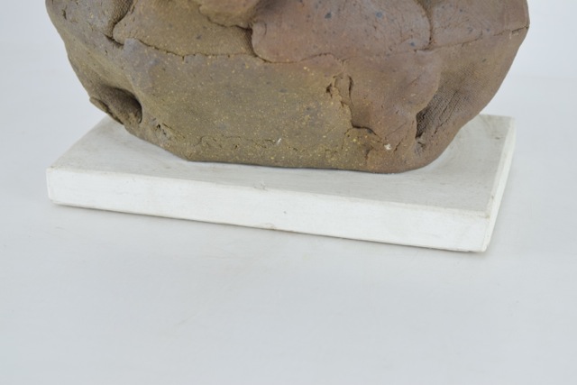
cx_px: 288
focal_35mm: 75
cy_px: 192
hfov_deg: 27.0
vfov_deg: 18.2
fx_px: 1202
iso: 800
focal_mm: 50
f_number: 6.3
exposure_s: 1/125
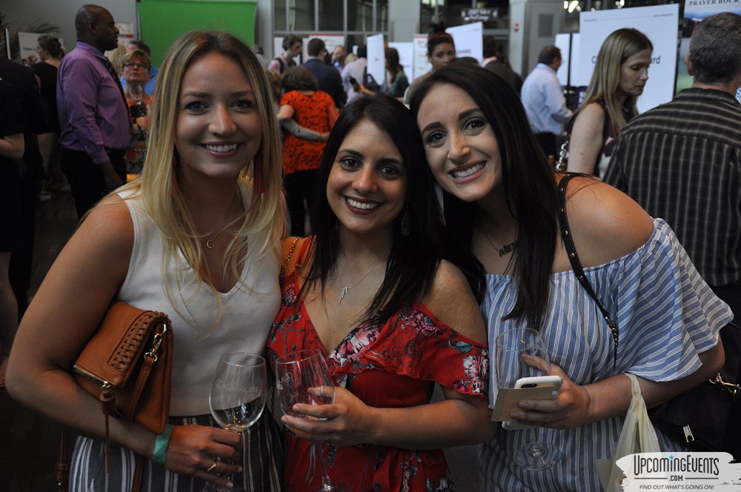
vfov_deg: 29.8
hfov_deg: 43.7
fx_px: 925
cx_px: 370
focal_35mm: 45
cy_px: 246
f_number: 5
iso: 400
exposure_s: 1/60
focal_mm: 30
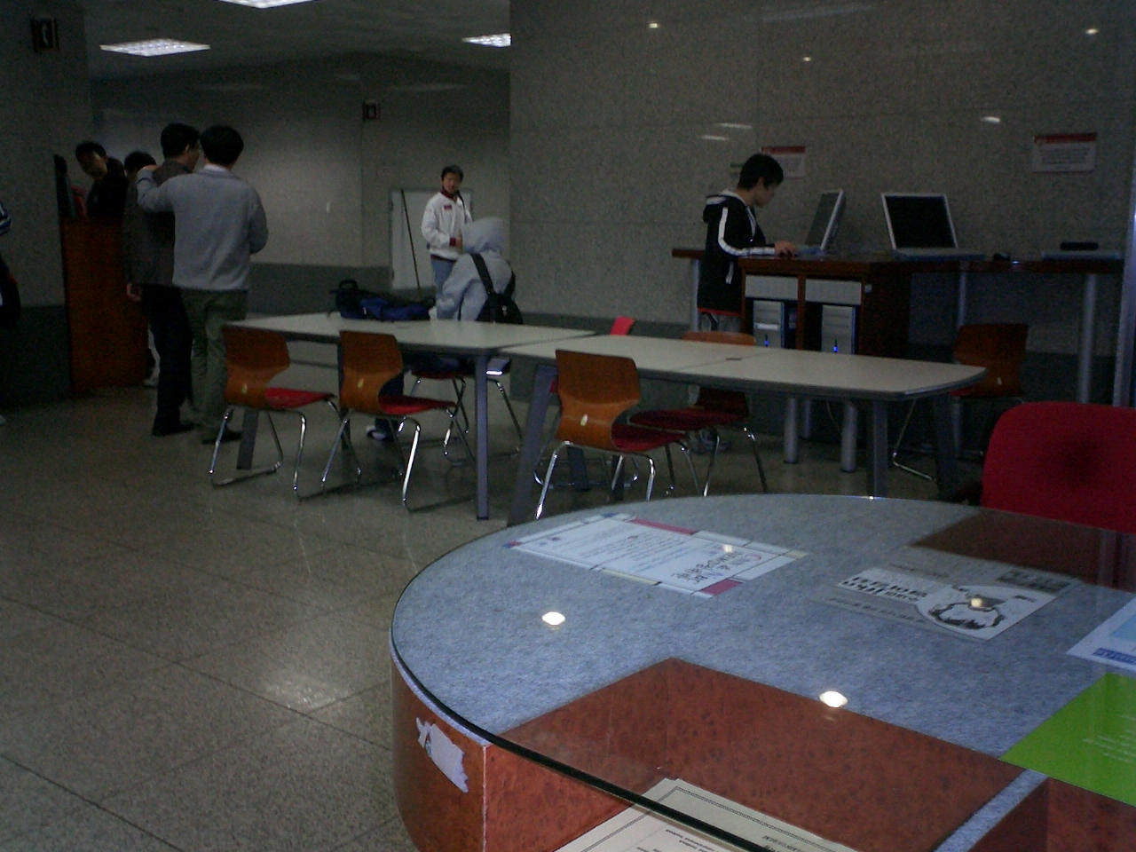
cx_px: 568
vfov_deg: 38.7
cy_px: 426
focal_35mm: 37
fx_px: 1214
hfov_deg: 50.1
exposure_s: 1/40
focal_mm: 5.6
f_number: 3.5
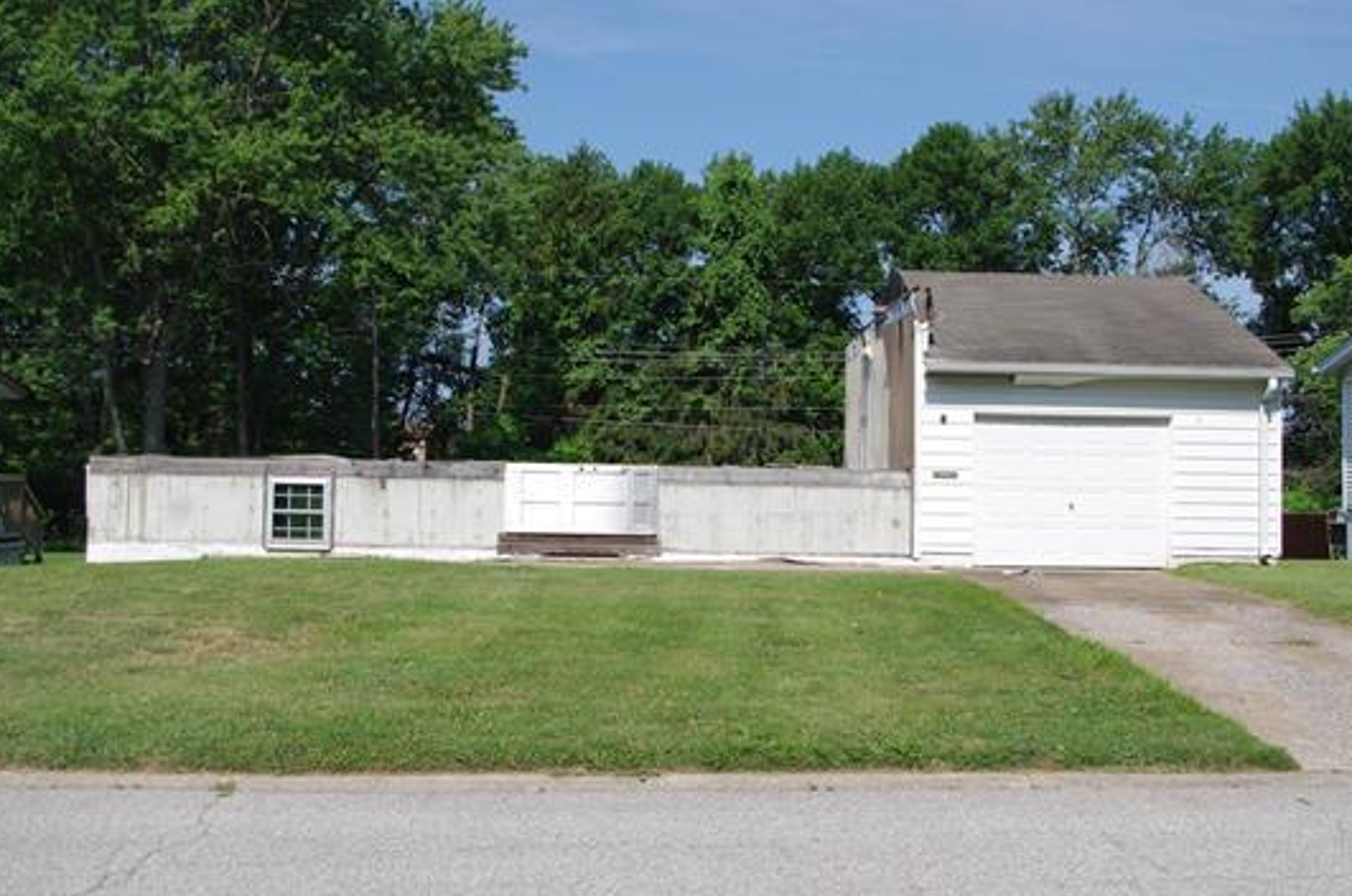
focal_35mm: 41
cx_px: 698
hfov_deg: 47.5
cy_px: 419
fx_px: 1537
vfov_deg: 32.5
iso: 200
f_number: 5.6
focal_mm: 23.13
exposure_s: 1/1500
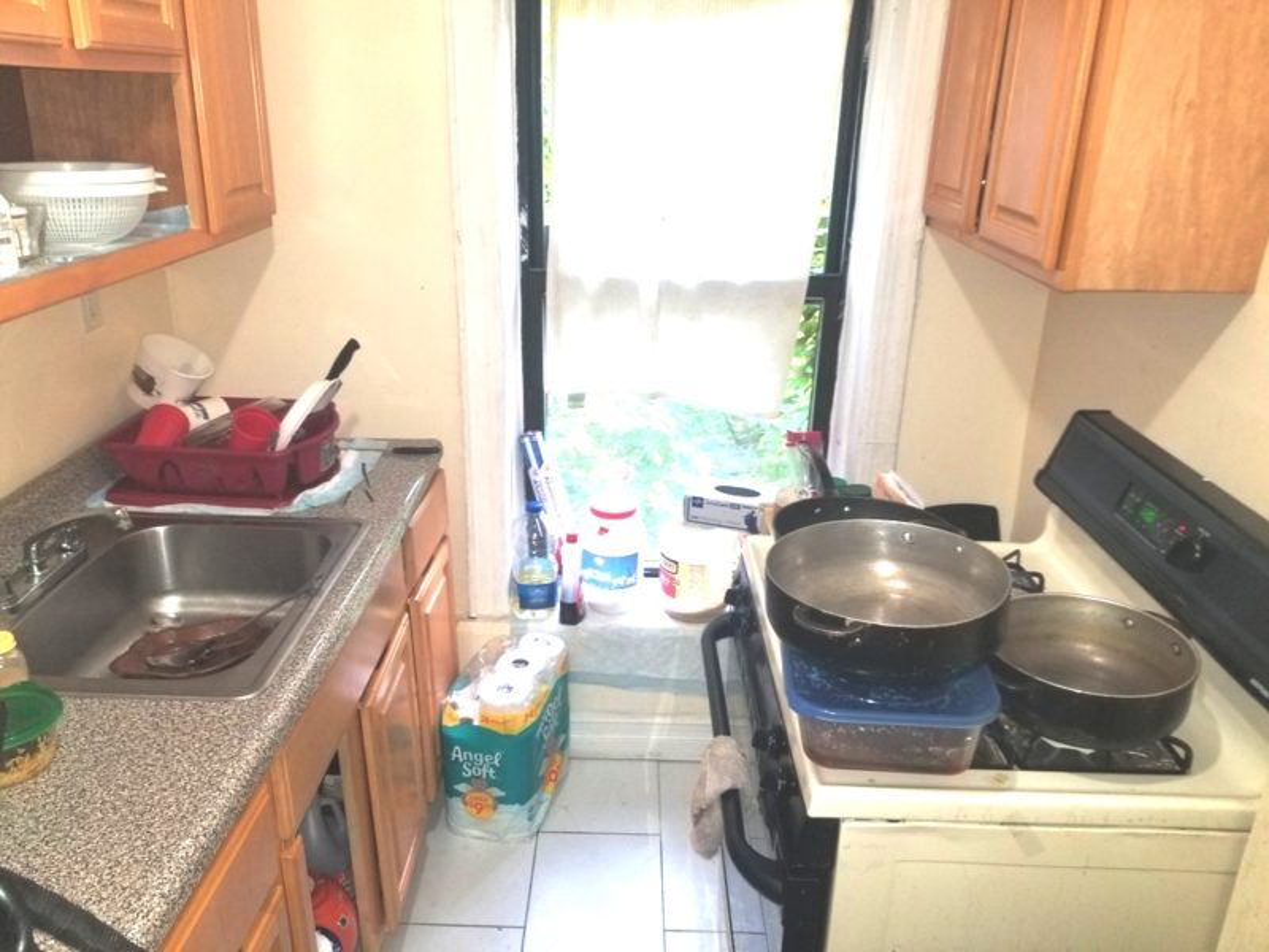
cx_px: 634
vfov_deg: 53.1
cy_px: 476
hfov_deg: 67.3
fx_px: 953
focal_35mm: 26
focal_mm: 4.25
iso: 100
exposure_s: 1/30
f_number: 1.7
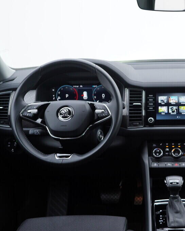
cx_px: 169
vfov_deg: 36.6
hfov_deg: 28.5
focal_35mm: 51
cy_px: 116
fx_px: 349
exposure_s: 1/40
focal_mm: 24
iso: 125
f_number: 3.2
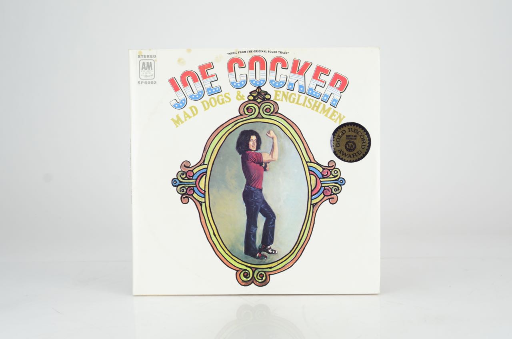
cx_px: 256
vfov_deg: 18.1
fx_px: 1065
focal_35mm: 75
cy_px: 170
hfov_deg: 27.0
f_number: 5.6
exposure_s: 1/125
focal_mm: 50
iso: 640
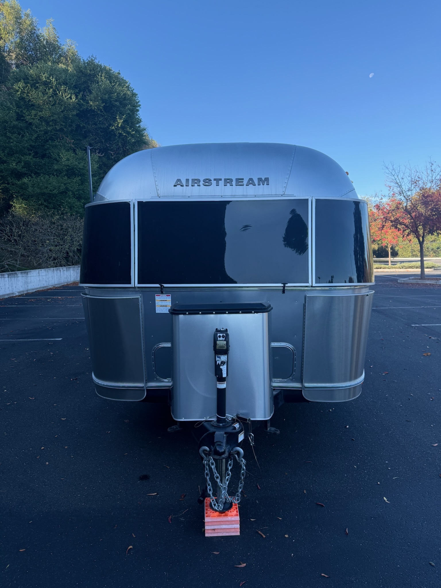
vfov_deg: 71.6
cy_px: 294
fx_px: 408
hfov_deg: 56.8
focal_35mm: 24
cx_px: 220
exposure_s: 1/1410
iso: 100
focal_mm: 6.76
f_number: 1.78
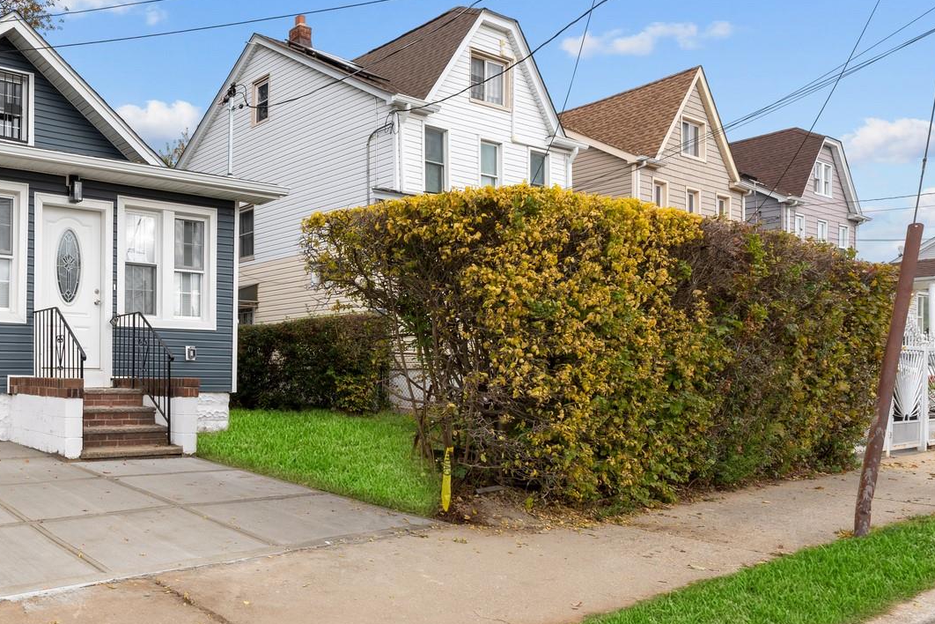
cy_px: 384
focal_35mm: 27
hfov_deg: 59.3
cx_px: 128
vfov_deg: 47.6
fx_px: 701
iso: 200
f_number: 10
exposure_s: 1/30
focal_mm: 14
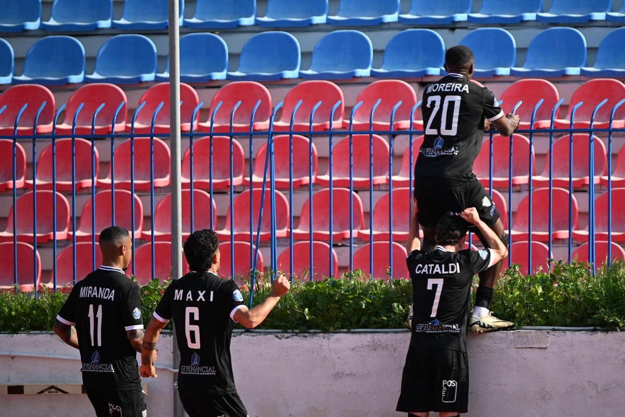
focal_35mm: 560
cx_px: 312
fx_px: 9721
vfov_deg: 2.5
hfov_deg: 3.7
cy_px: 208
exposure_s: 1/1250
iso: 250
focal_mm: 560
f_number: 4
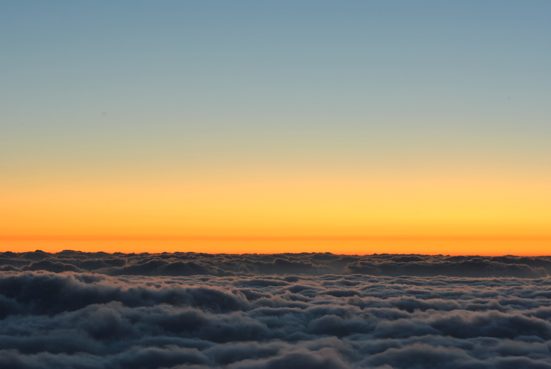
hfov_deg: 19.4
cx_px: 276
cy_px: 184
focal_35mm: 105
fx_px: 1609
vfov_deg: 13.1
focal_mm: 70
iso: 100
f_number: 11
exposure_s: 2
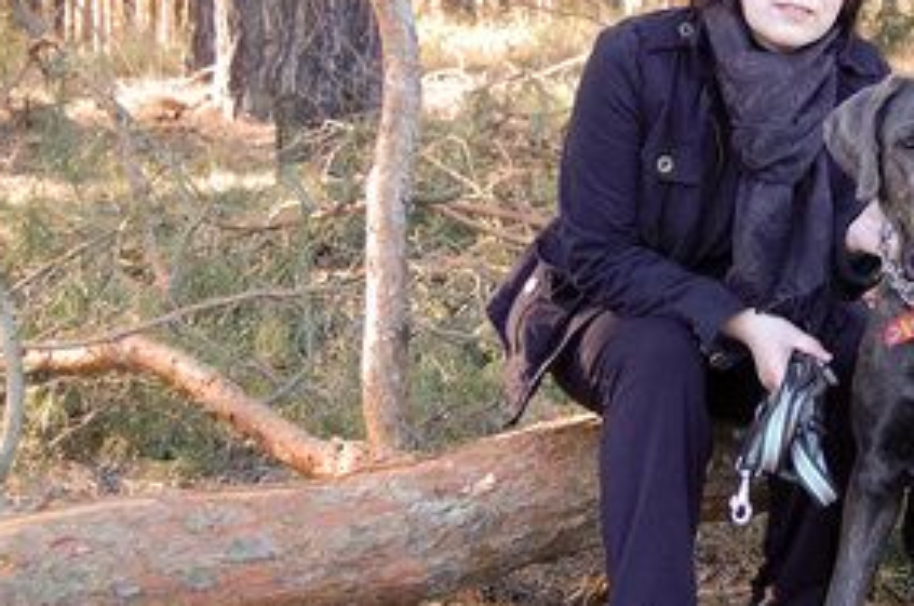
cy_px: 136
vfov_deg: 12.7
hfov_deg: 18.8
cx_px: 807
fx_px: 2716
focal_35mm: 107
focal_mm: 31
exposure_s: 1/80
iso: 400
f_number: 4.5
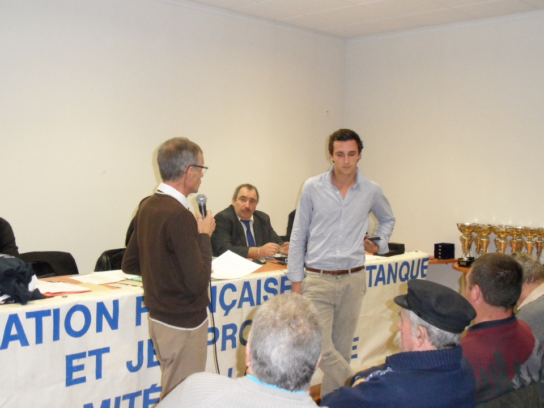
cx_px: 272
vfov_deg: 36.0
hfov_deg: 46.8
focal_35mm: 40
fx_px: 629
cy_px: 204
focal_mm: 6.5
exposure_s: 1/45
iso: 640
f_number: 3.6
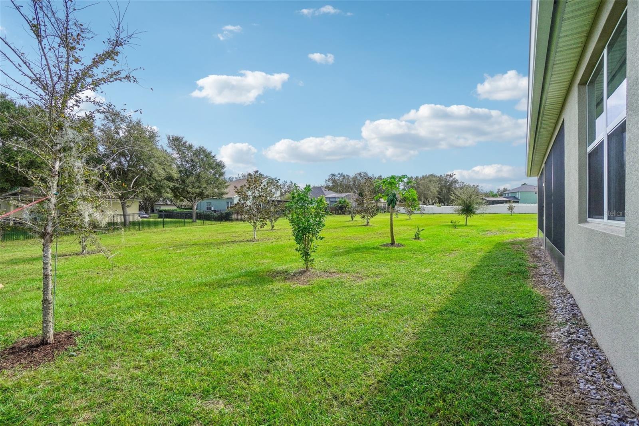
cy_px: 213
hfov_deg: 100.4
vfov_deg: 77.3
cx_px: 320
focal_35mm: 15
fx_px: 266
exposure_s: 1/800
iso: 400
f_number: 8
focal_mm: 10
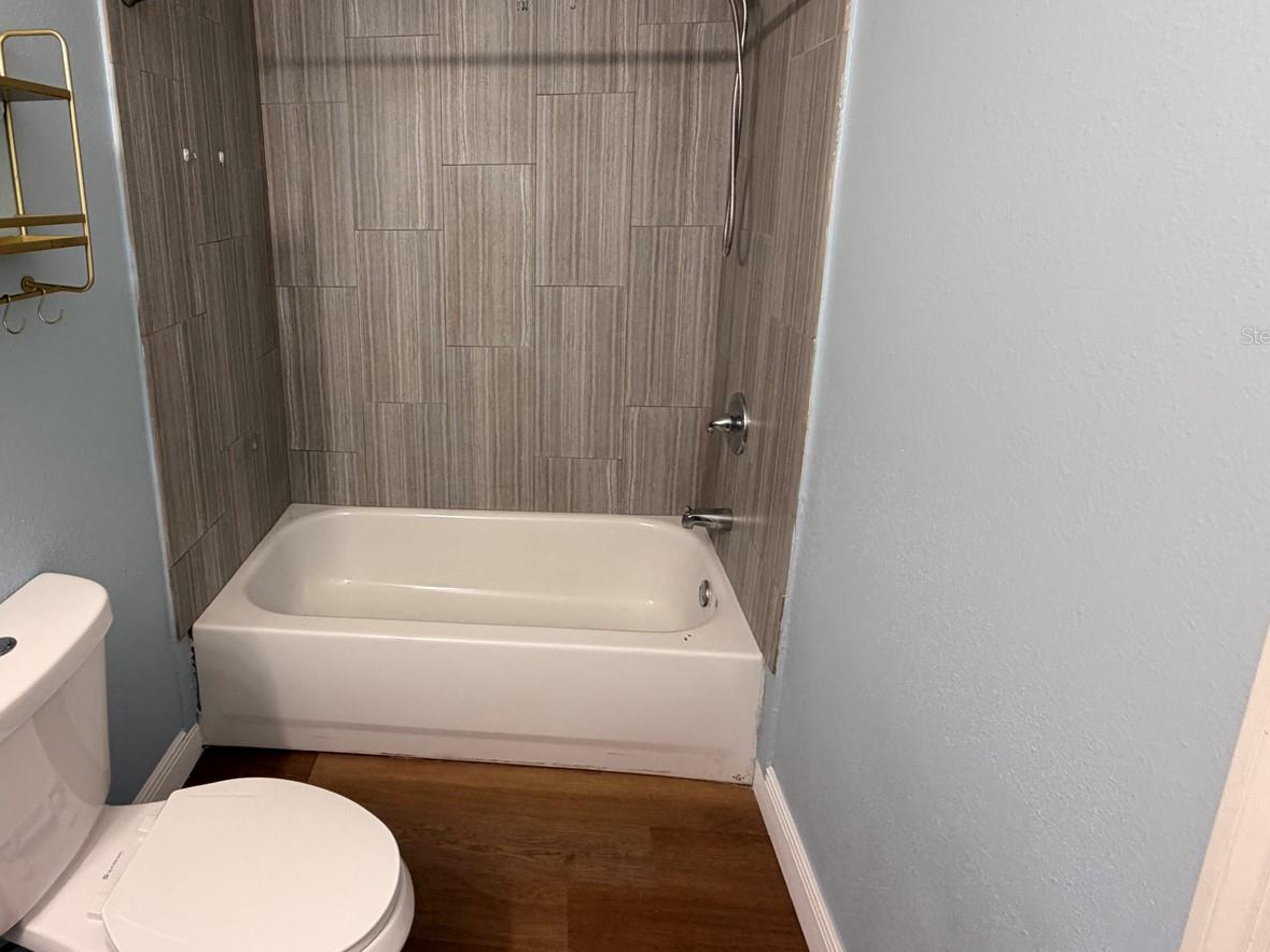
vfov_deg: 67.2
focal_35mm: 19
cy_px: 335
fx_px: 697
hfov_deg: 83.2
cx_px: 482
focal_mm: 2.22
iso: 200
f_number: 2.2
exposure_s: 1/60
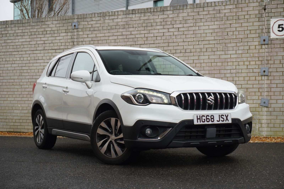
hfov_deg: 31.9
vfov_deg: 21.5
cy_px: 94
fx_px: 497
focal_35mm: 63
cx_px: 142
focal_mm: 42
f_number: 5.6
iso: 160
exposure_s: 1/160
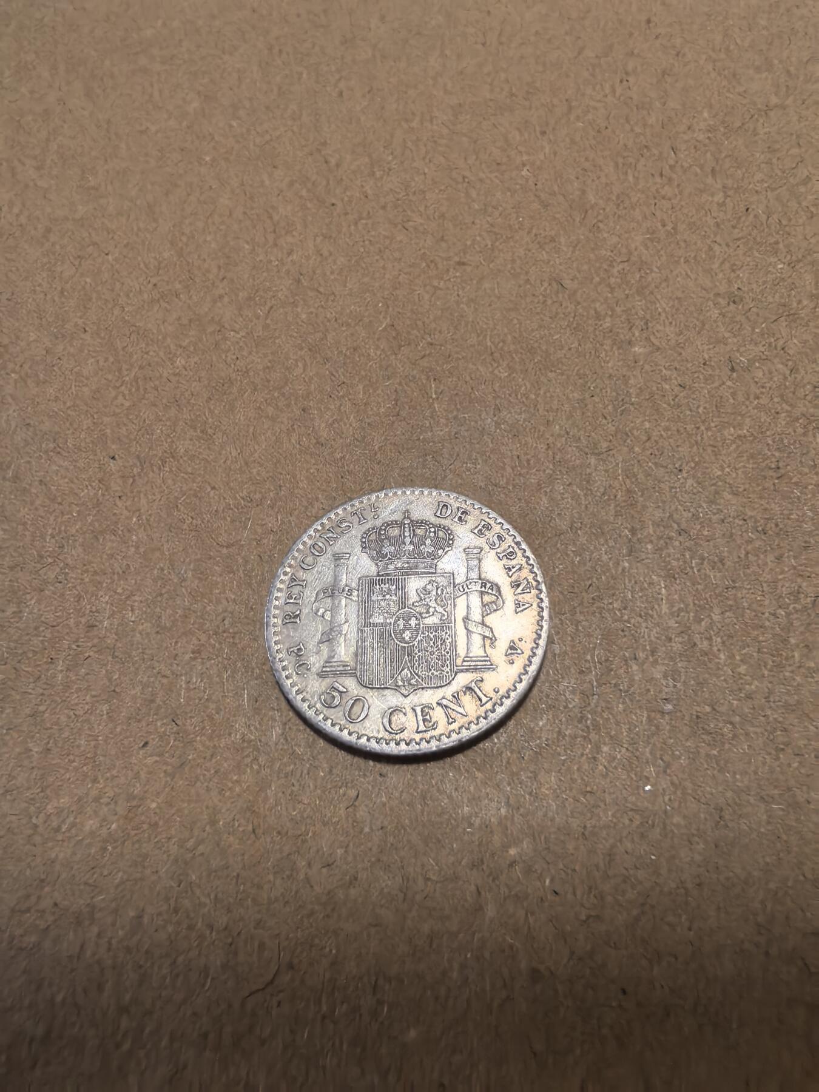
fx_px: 757
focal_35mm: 24
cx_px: 410
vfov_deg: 71.6
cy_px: 546
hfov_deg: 56.8
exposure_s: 1/33.3
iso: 200
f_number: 2.2
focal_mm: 1.68
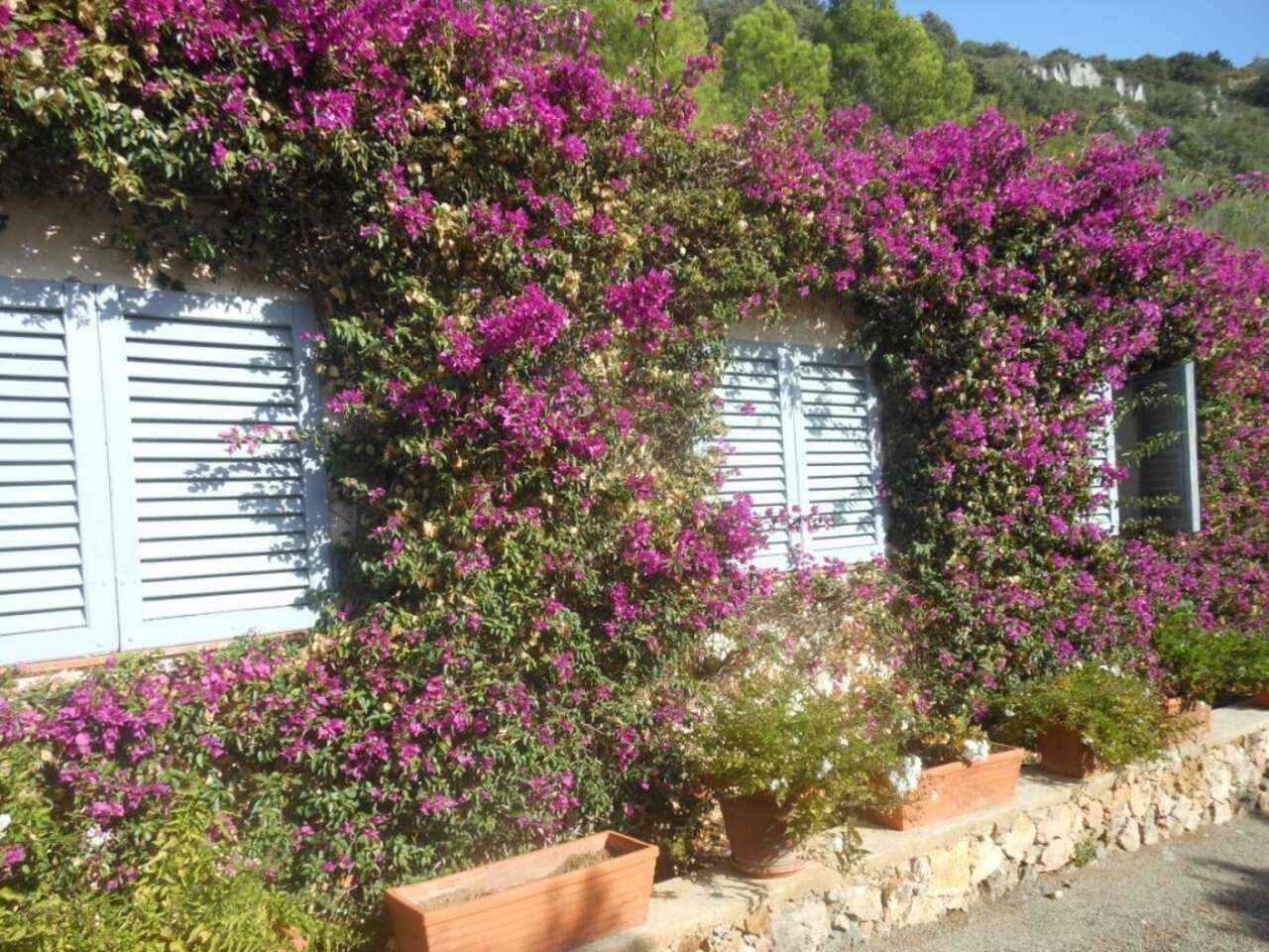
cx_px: 634
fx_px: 916
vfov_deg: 54.9
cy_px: 476
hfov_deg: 69.4
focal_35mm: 25
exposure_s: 1/500
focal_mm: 4.5
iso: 80
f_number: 3.2
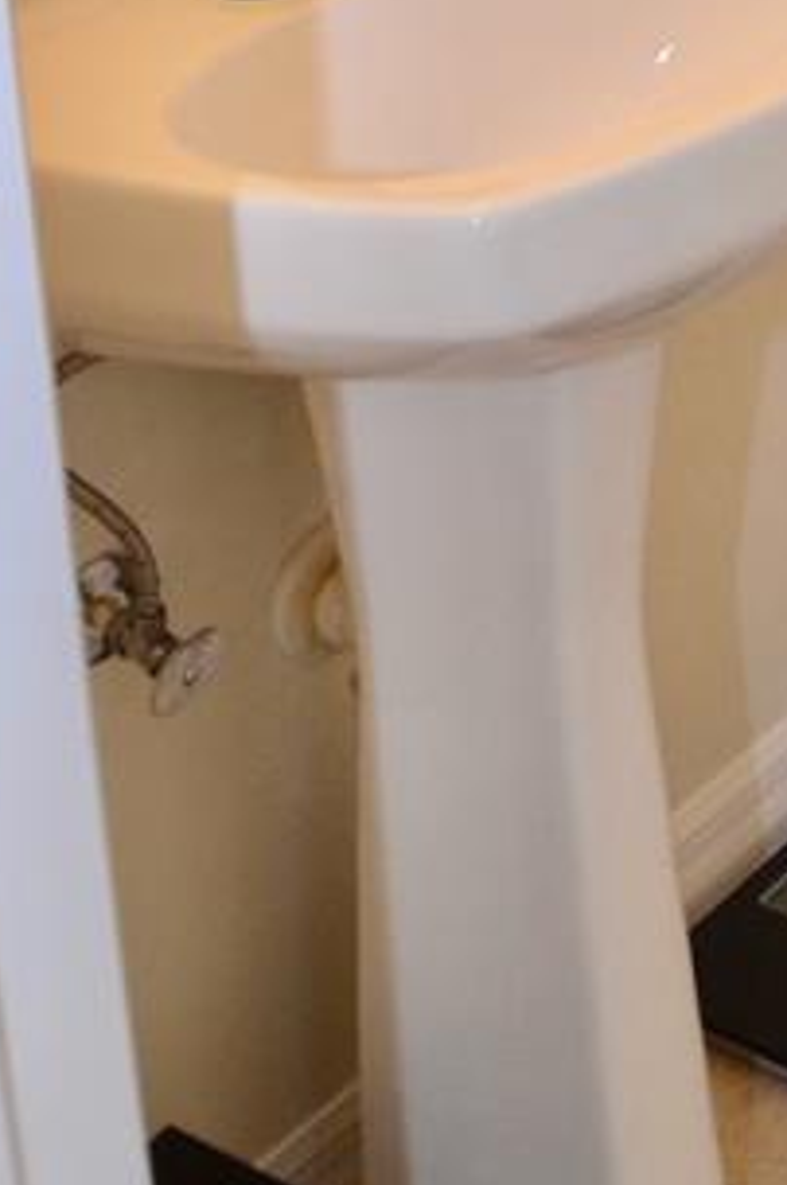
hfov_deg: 16.4
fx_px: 2333
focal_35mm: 71
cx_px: 1362
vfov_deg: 25.1
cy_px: -312
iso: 640
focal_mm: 12
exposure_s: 1/60
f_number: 4
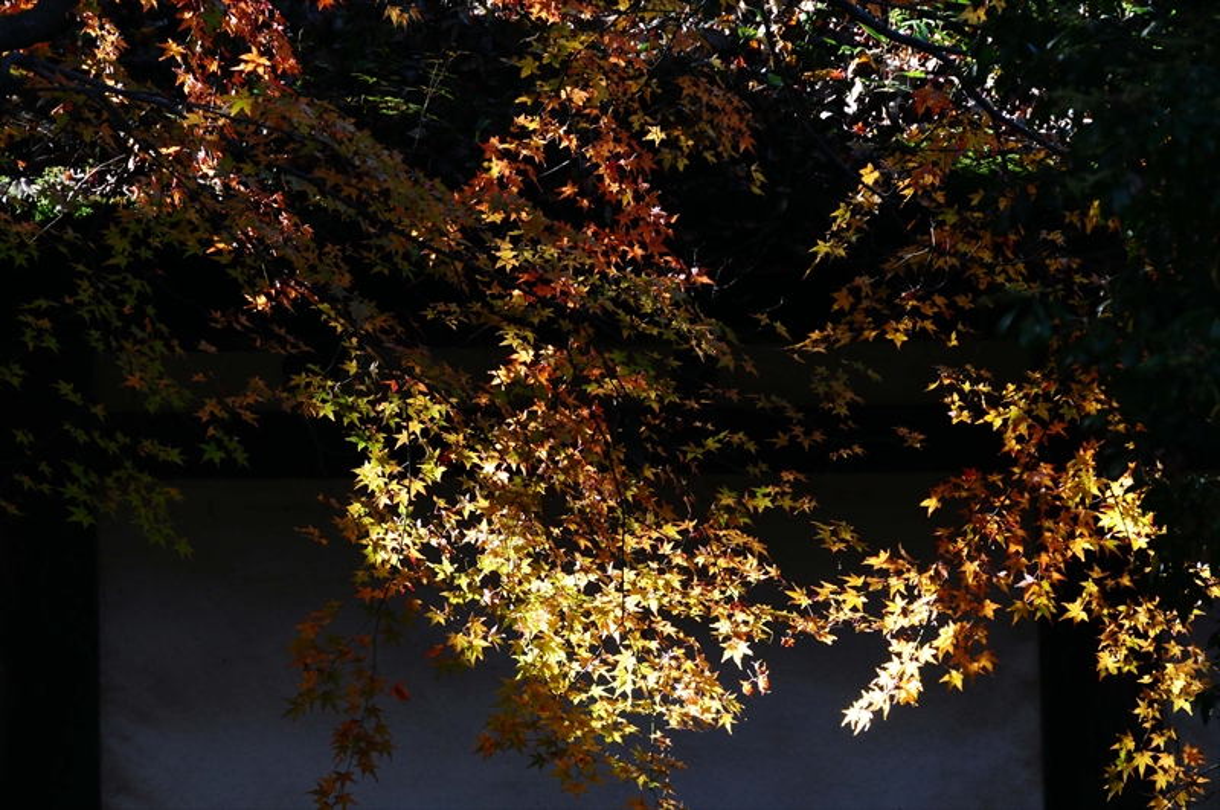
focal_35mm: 168
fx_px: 5685
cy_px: 405
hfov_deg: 12.2
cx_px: 610
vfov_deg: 8.1
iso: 1250
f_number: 8
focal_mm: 112
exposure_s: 1/250
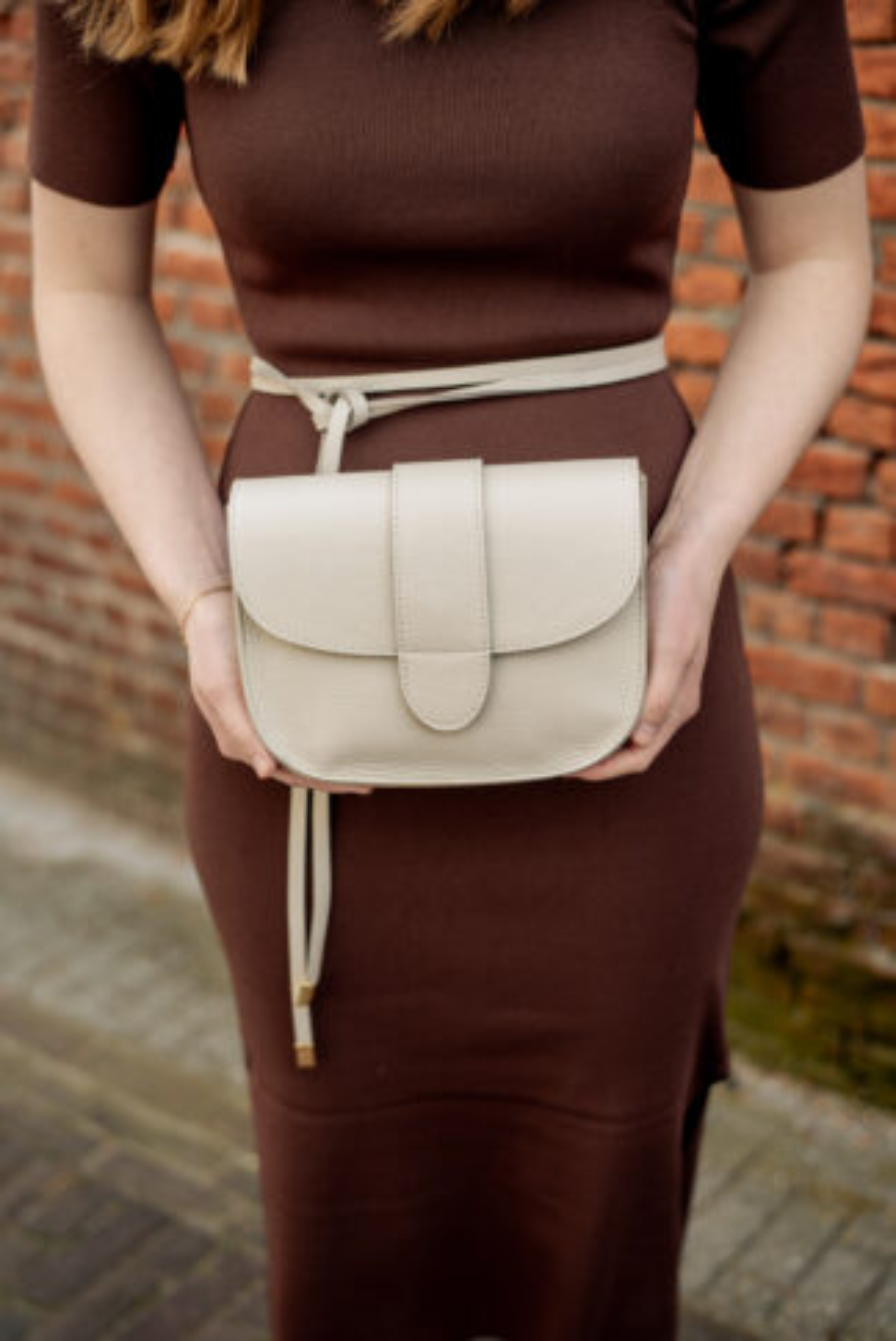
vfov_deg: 39.6
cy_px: 670
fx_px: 1864
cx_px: 448
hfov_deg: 27.0
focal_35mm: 50
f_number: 2.5
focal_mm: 50
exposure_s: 1/800
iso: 125
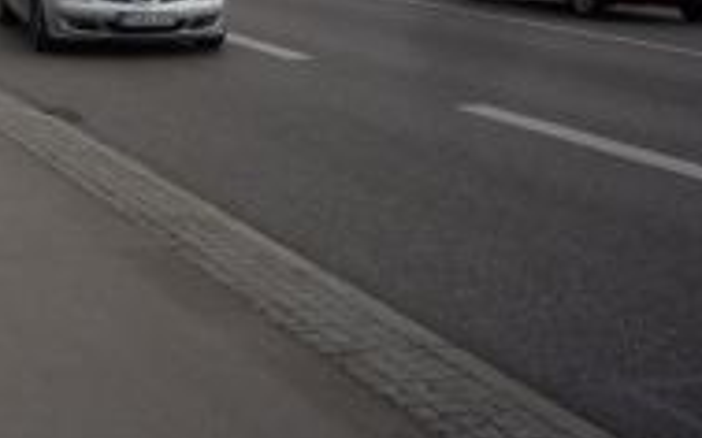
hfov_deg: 22.5
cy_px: -111
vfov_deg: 14.6
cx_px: -97
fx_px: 1645
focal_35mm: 86
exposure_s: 1/400
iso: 100
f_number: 5
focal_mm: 5.2
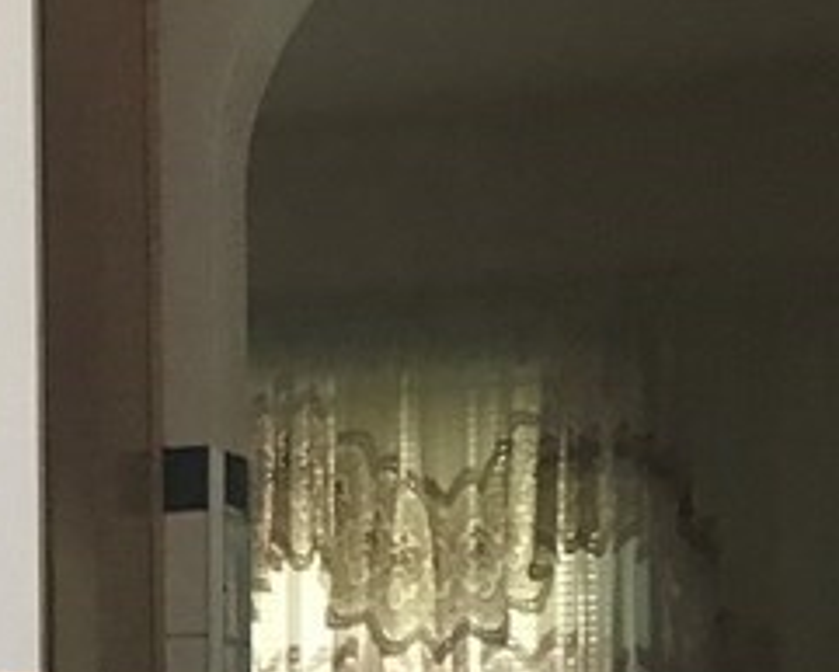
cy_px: 996
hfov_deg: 15.4
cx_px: -383
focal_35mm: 116
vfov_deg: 12.7
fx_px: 2882
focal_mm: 3.99
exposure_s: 1/13
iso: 100
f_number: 1.8
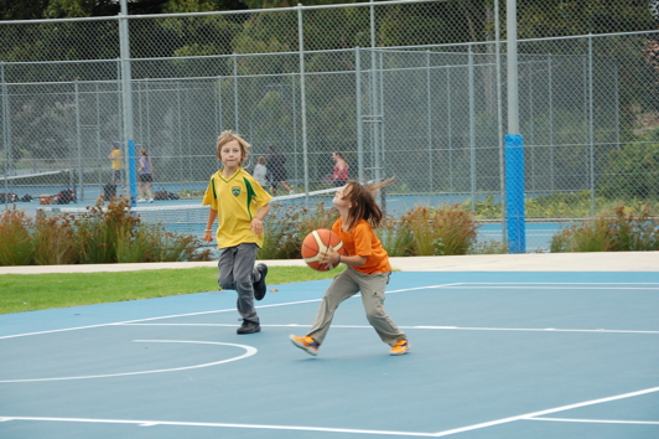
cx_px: 332
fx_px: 2268
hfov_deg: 16.5
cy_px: 213
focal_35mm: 124
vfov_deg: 11.0
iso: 400
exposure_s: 1/200
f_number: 5.3
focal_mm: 80
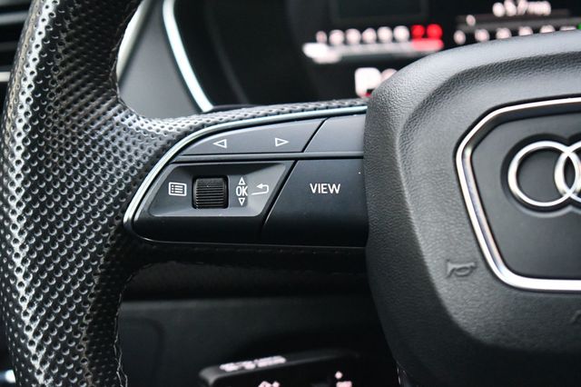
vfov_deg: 16.6
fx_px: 1323
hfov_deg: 24.8
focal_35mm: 82
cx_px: 290
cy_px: 194
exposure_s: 1/60
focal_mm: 55
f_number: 5.6
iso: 7200
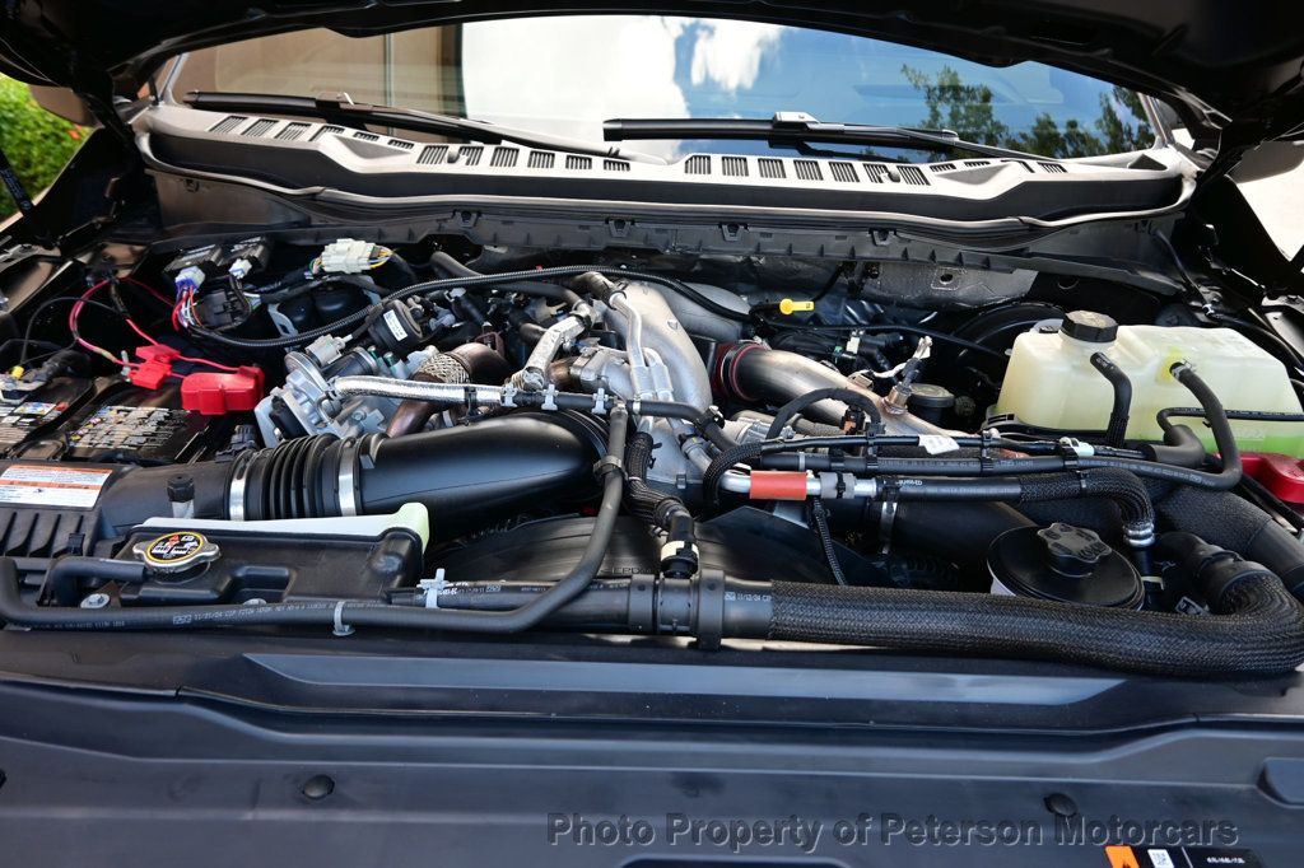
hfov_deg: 73.8
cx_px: 652
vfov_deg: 53.1
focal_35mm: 24
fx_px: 869
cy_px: 434
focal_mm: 16
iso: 100
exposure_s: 1/50
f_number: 3.5
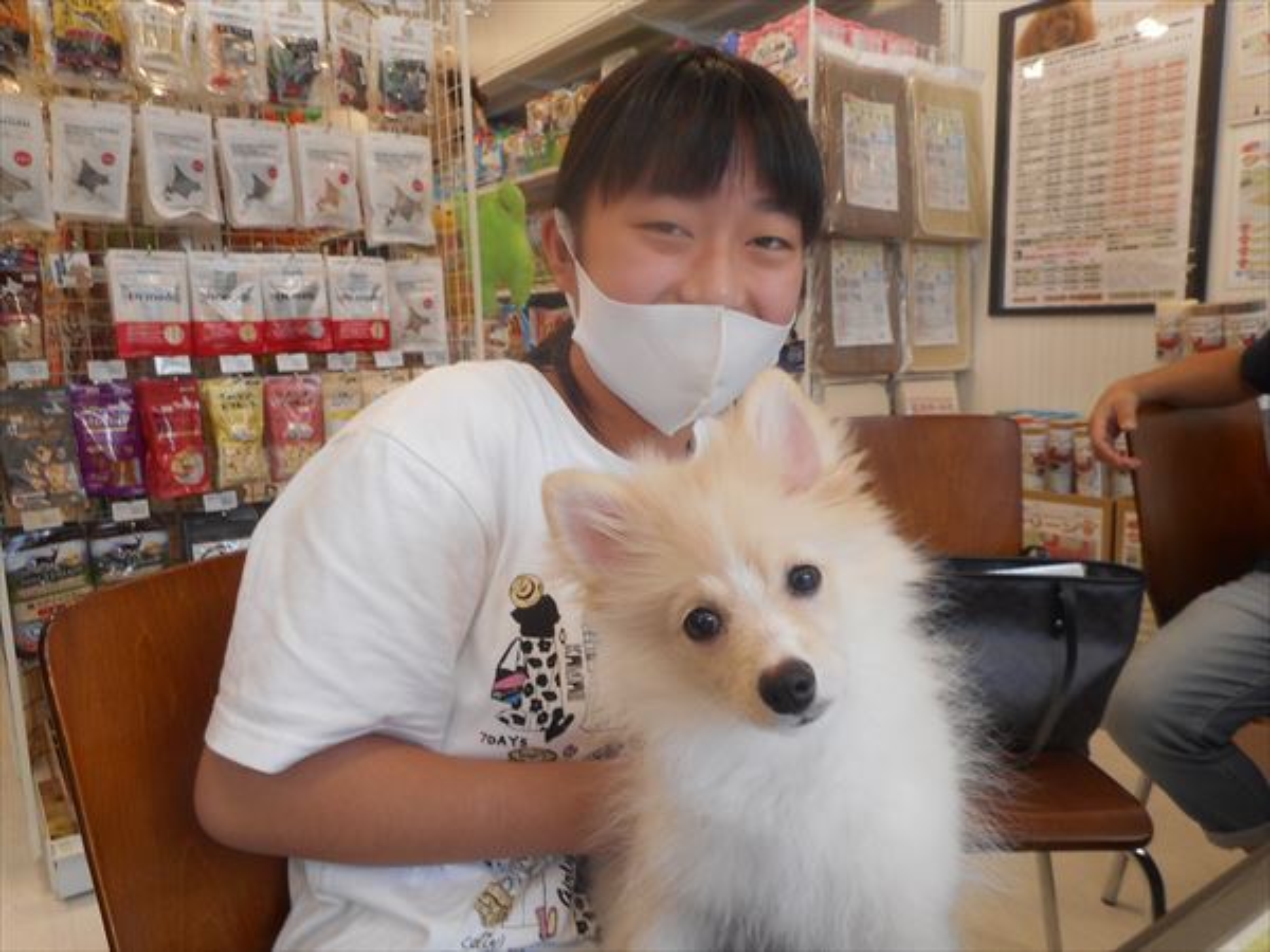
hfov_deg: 69.4
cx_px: 635
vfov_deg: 54.9
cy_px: 476
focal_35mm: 25
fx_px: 917
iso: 100
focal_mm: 4.5
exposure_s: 1/30
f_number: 3.7
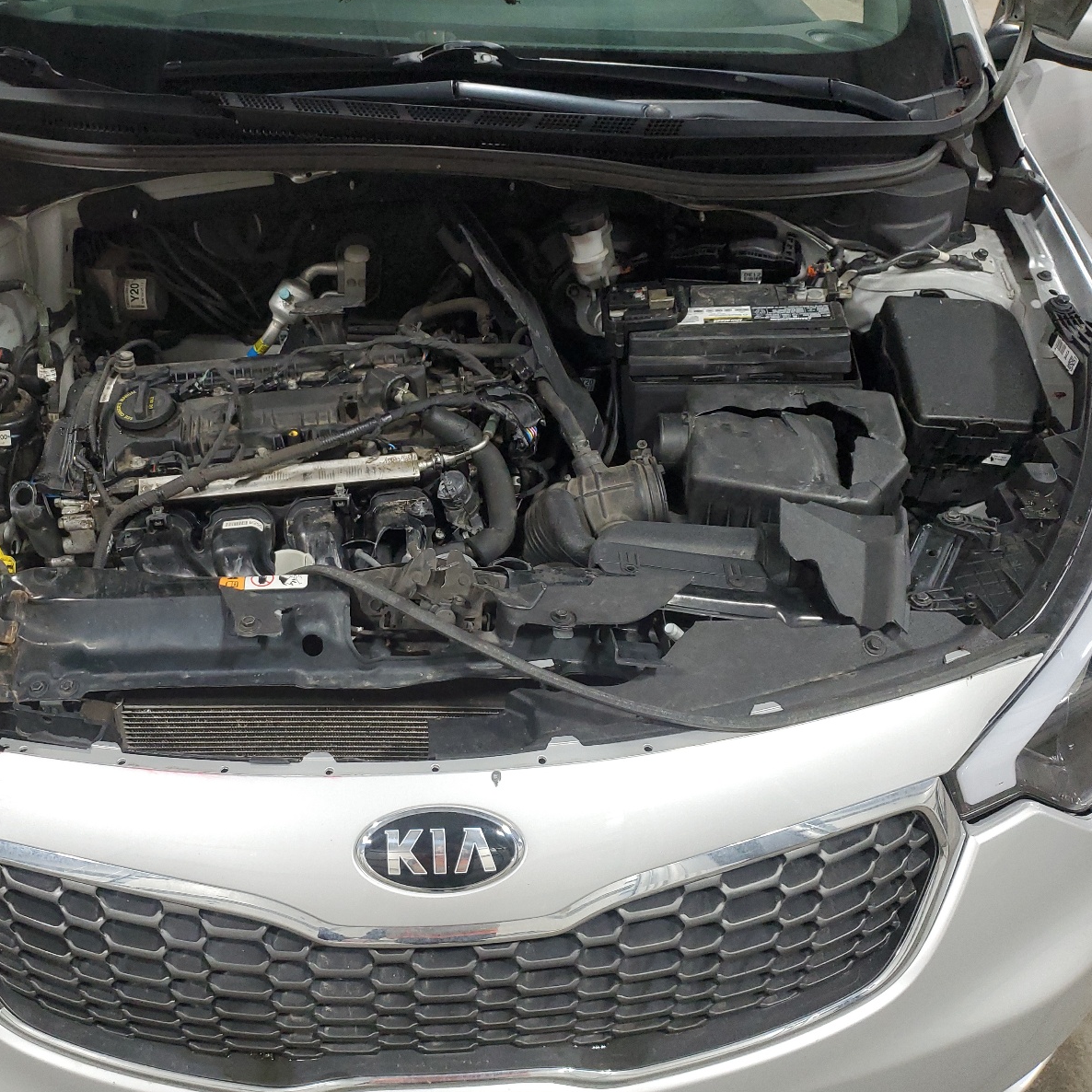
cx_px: 424
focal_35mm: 31
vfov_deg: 52.5
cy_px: 548
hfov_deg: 52.1
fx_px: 1106
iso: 169
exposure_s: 1/60.2
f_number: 1.5
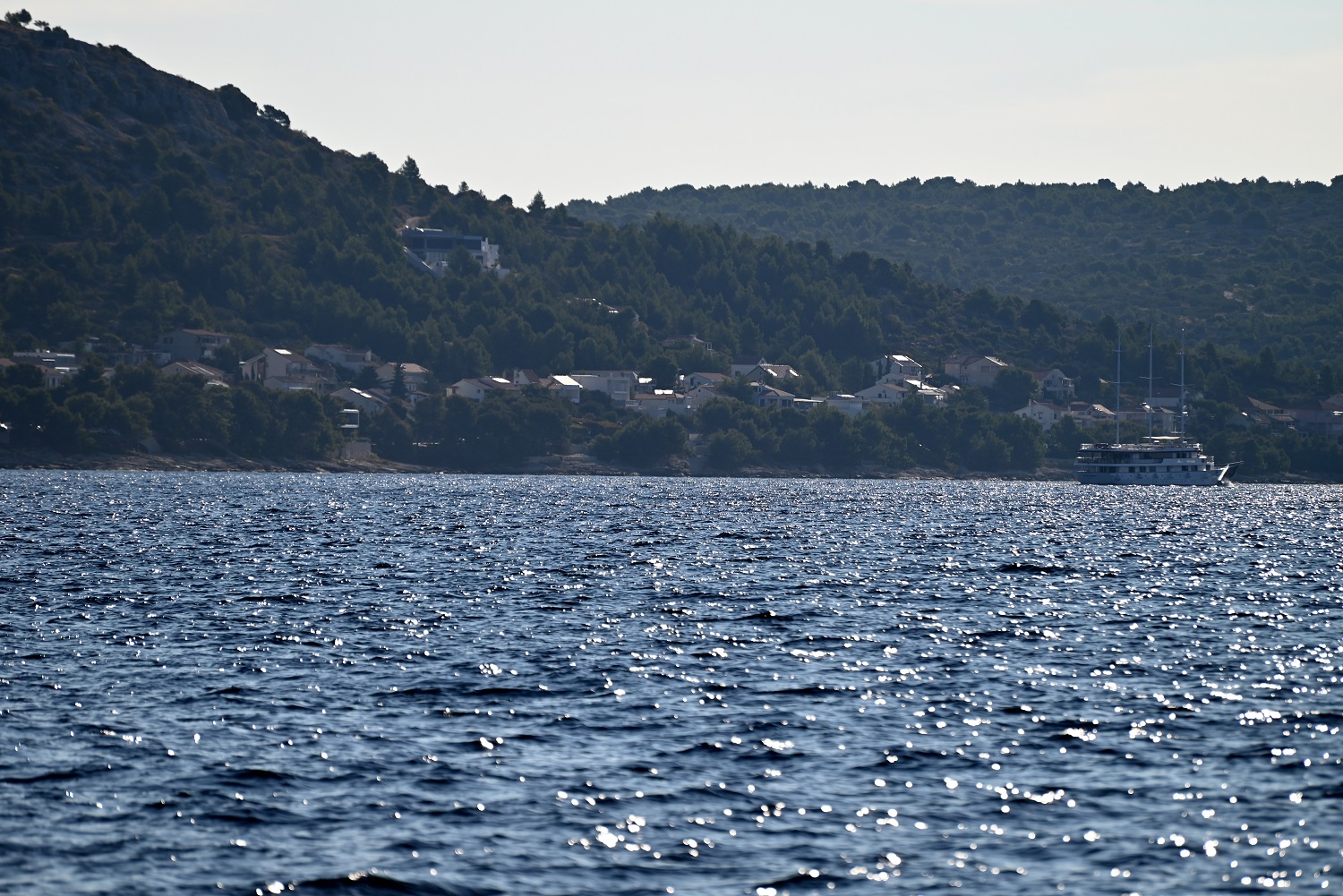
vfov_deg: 5.1
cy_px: 448
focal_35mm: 270
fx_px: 10075
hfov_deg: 7.6
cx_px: 672
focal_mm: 270
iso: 100
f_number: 6.3
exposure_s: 1/1250
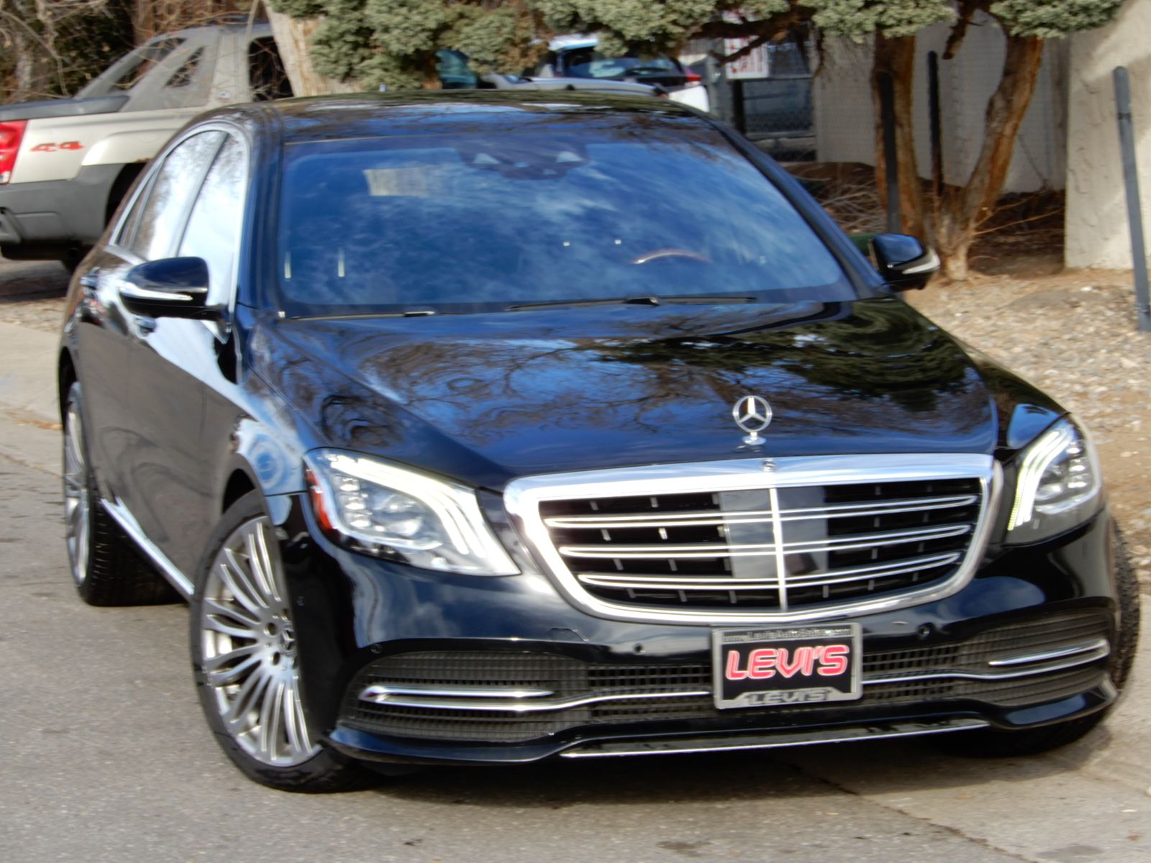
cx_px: 576
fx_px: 3491
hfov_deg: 18.7
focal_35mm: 105
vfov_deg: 14.1
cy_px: 432
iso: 80
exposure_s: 1/100
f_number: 5
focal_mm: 18.7
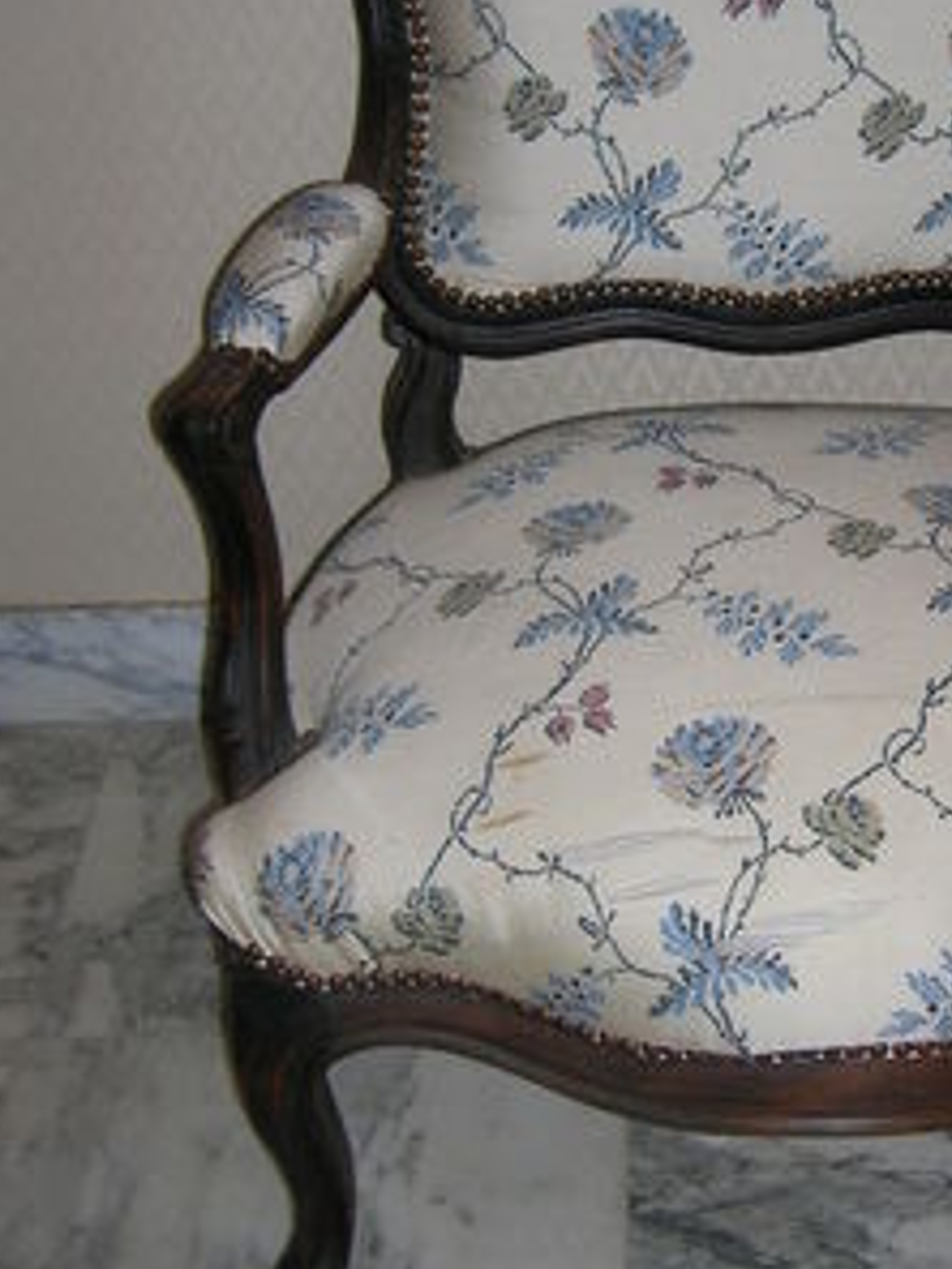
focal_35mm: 69
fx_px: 2530
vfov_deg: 28.0
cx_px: 725
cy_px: 437
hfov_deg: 21.1
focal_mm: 5.7
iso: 50
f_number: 2.9
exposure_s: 1/60.1
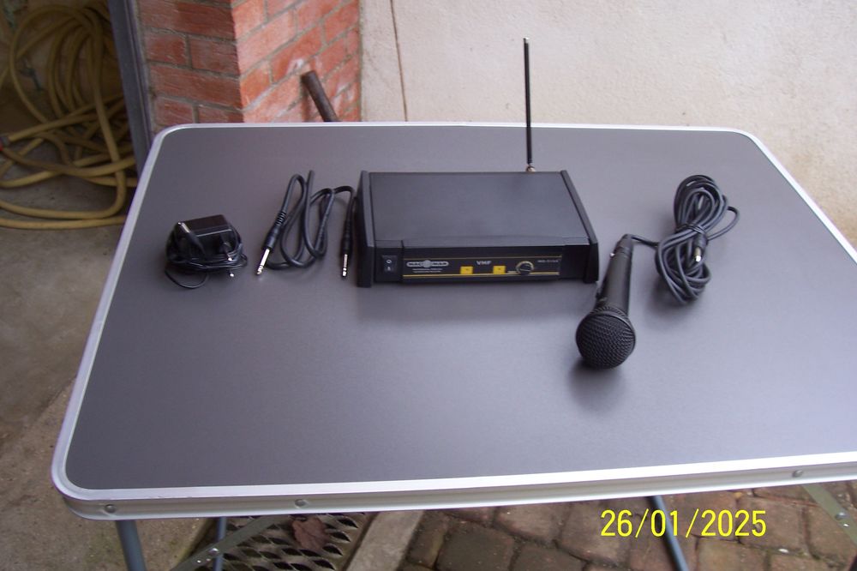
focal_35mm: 34
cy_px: 286
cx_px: 428
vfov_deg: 38.9
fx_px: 809
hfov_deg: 55.8
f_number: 2.7
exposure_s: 1/60
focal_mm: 5.6
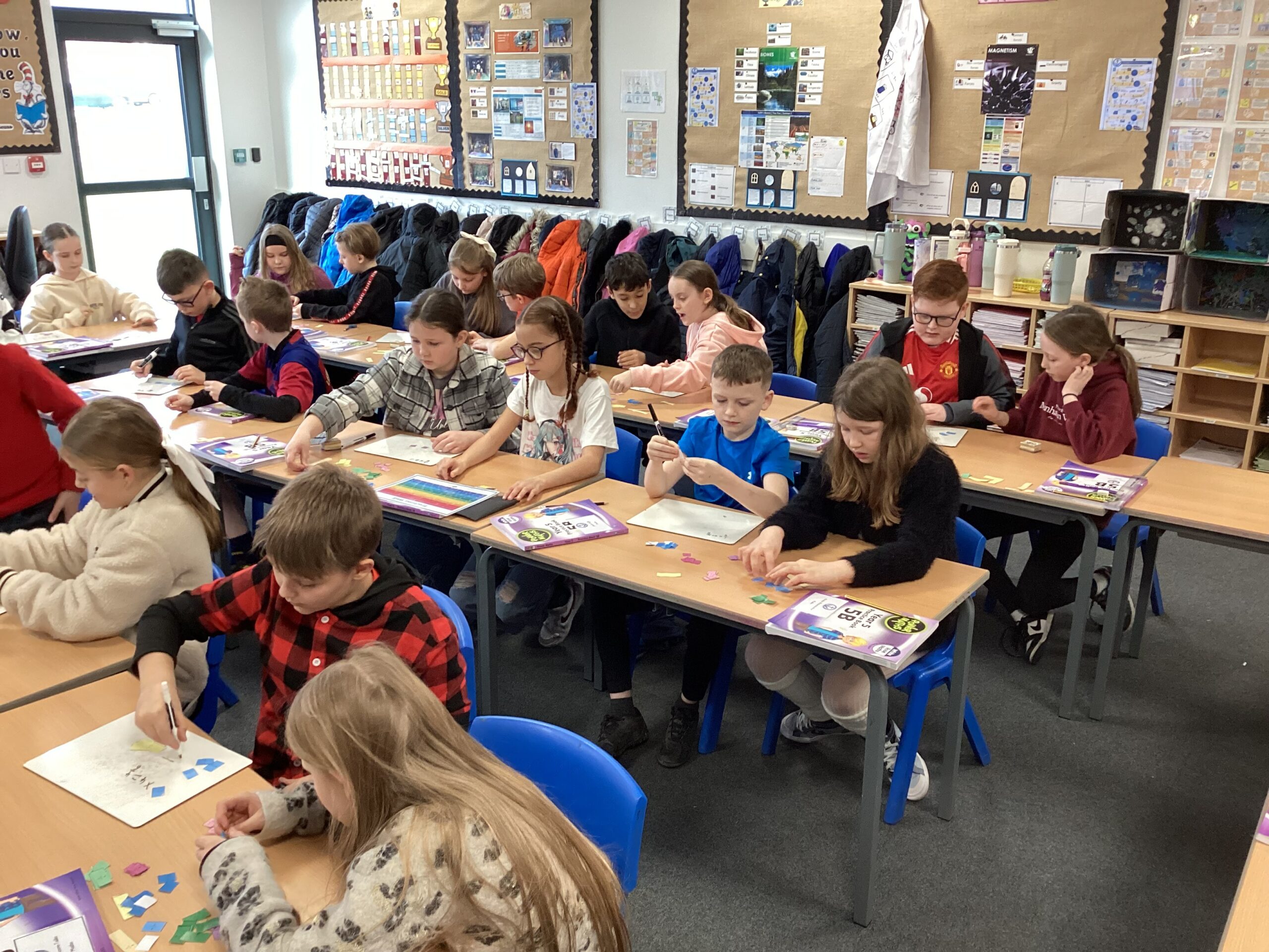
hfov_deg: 58.4
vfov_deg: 45.4
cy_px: 476
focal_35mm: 31
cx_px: 634
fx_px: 1136
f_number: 2.4
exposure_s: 1/50
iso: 160
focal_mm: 3.3
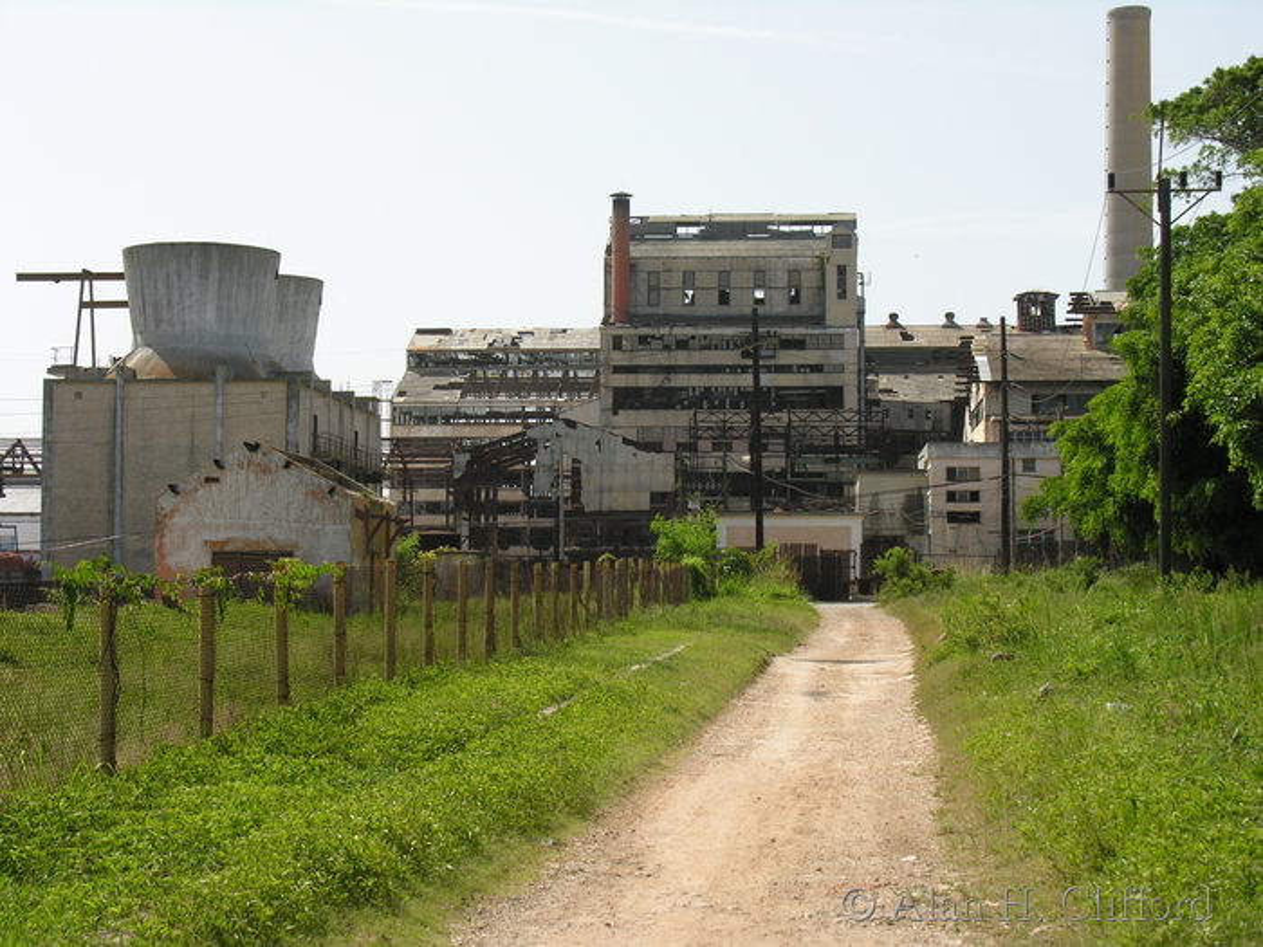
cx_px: 632
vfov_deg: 20.7
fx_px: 2591
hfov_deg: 27.4
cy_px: 474
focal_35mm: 71
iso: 50
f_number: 6.6
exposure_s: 1/164
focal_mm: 18
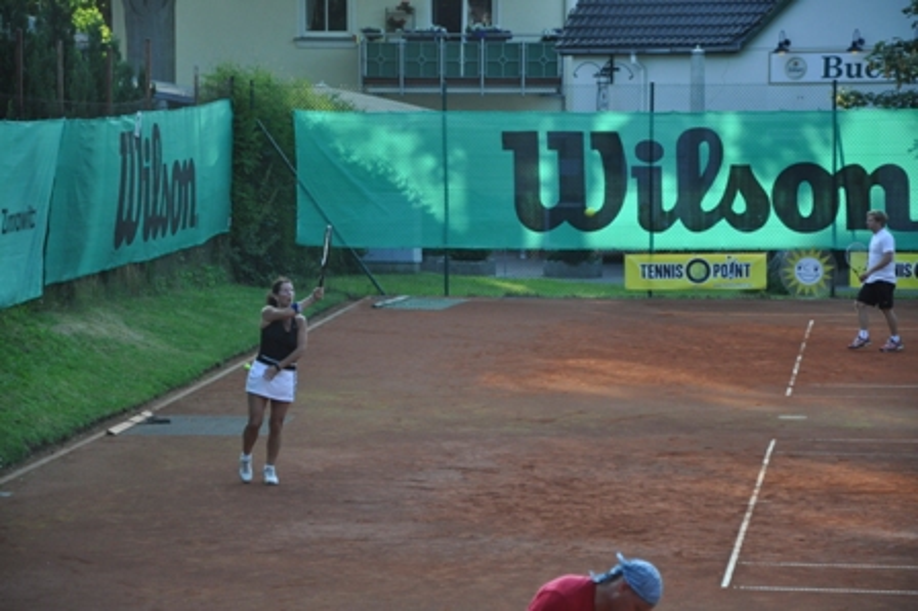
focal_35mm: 158
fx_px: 4013
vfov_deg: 8.7
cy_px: 306
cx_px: 459
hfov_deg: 13.0
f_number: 5.6
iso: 800
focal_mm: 105
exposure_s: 1/500
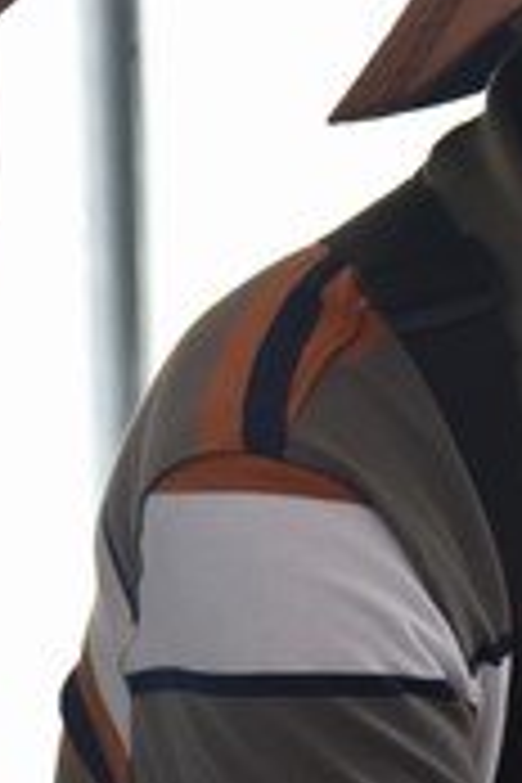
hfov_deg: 3.7
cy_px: 410
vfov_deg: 5.6
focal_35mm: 366
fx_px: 7960
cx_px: 832
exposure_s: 1/250
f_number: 4
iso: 400
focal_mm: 98
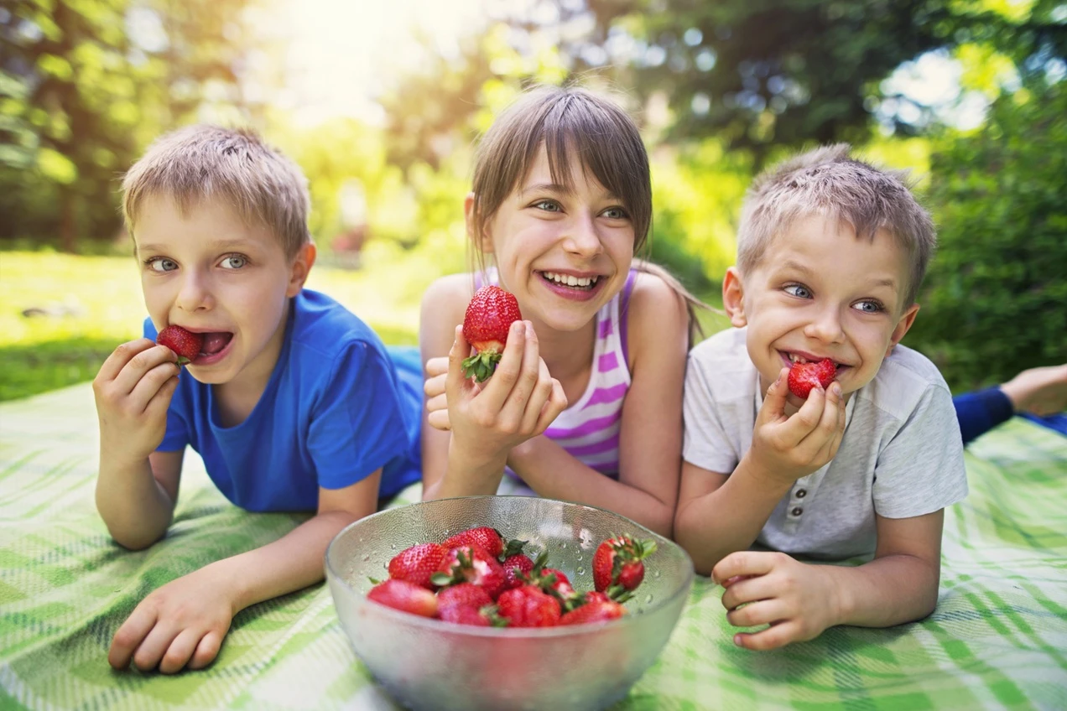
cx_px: 534
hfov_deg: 73.7
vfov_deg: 53.1
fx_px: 711
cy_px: 356
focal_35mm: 24
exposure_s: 1/640
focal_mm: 24
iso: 100
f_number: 1.4
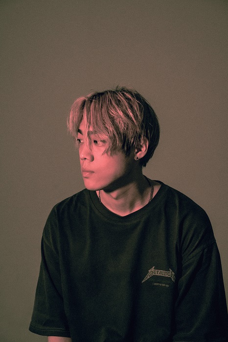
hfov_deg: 19.2
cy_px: 171
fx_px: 675
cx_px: 114
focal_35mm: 71
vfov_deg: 28.5
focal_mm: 71
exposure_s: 1/125
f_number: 7.1
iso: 12800
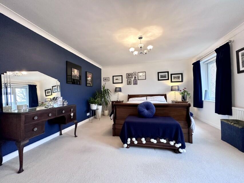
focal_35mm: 14
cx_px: 122
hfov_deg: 102.1
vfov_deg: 85.7
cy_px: 92
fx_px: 99
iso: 400
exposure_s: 1/50
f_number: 2.2
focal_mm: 2.22
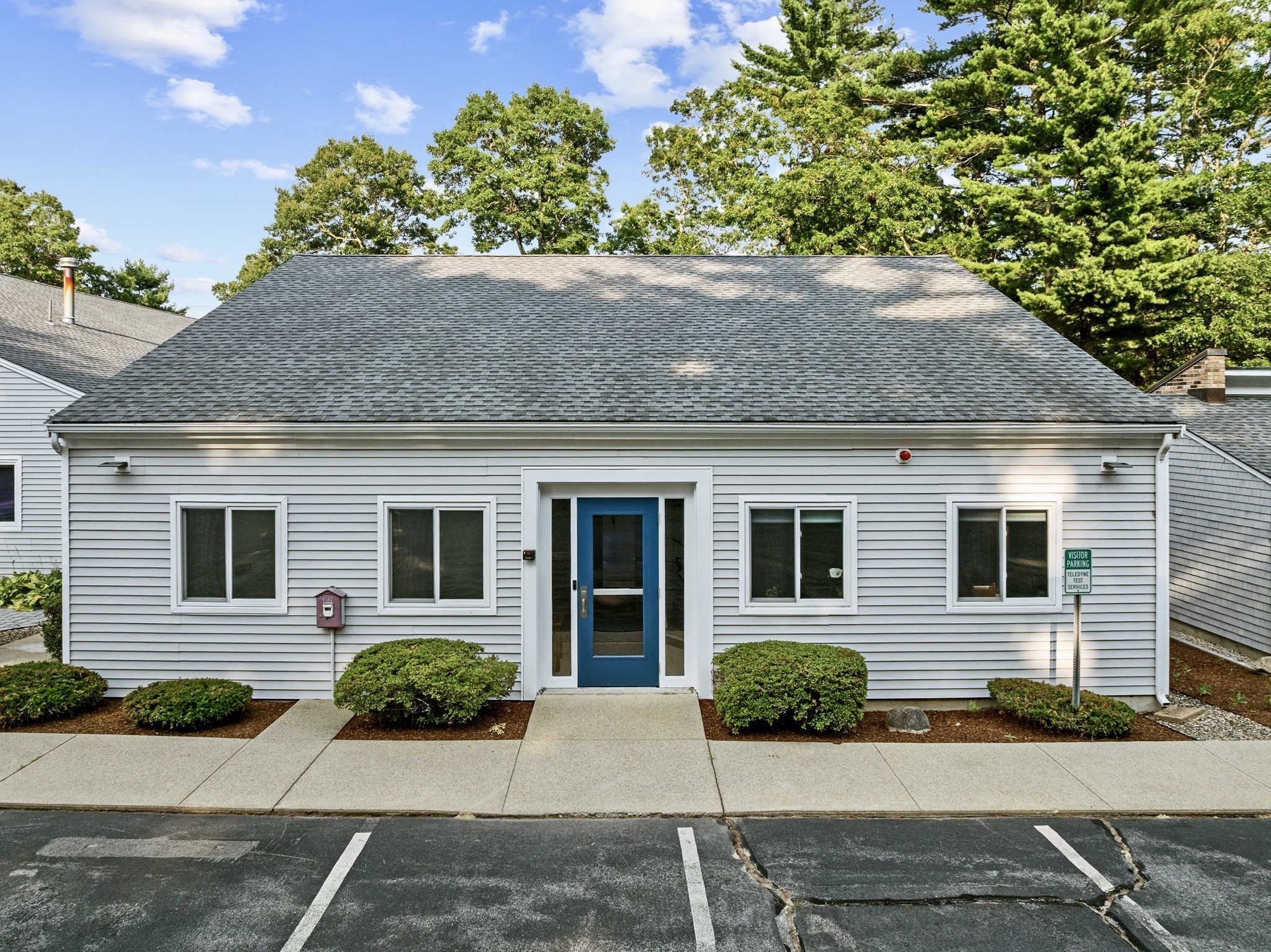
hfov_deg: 71.6
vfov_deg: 56.8
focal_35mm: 24
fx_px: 881
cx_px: 636
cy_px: 476
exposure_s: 1/1250
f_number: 2.8
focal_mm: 12.29
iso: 160
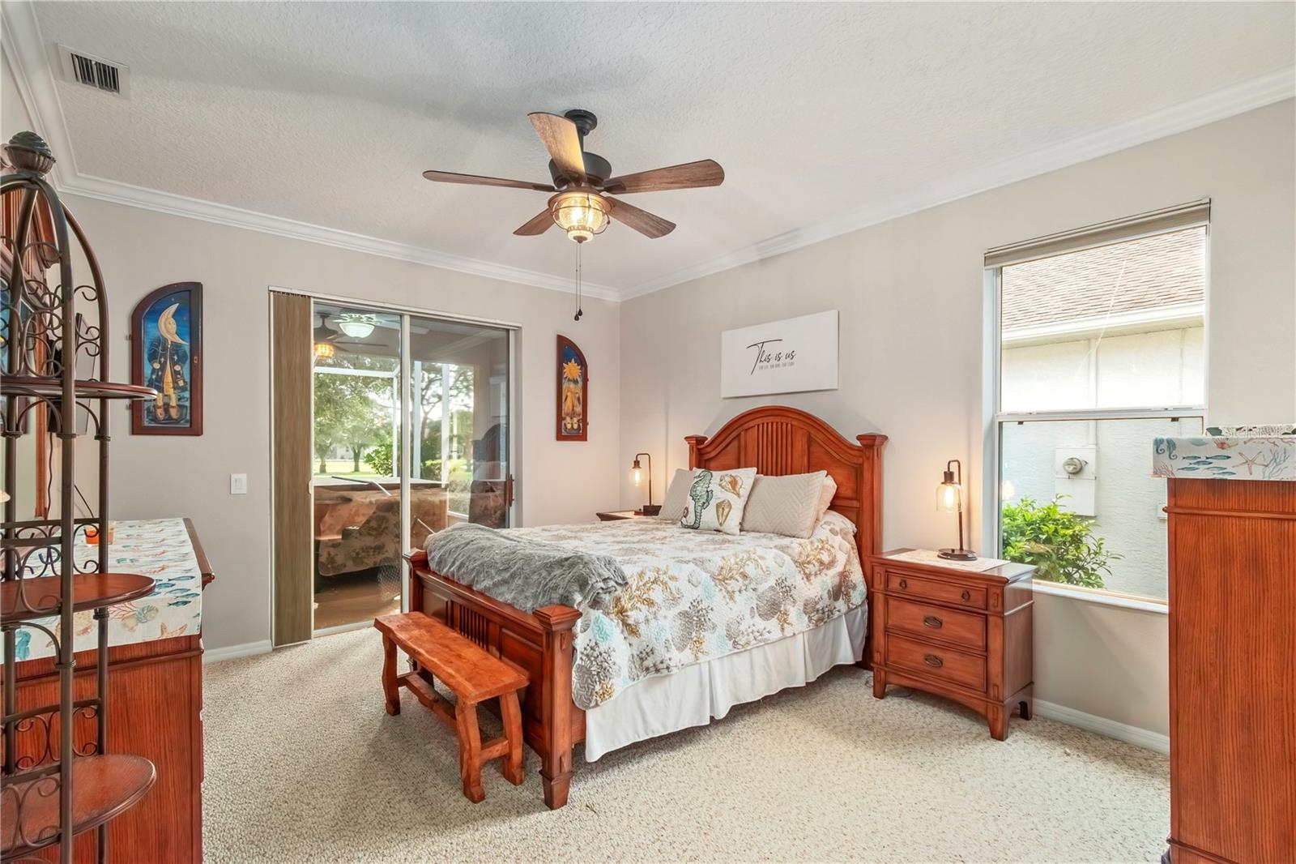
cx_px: 648
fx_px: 540
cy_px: 432
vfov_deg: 77.3
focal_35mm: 15
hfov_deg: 100.4
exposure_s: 1/2
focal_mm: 10
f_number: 9
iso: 250
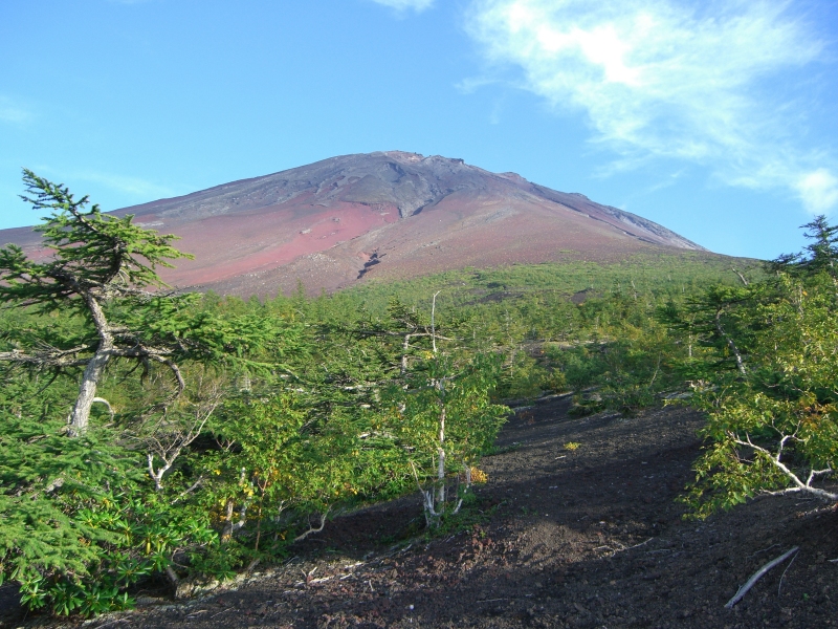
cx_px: 419
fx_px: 920
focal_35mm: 38
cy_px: 314
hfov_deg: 49.0
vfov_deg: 37.7
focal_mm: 7.9
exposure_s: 1/250
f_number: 2.8
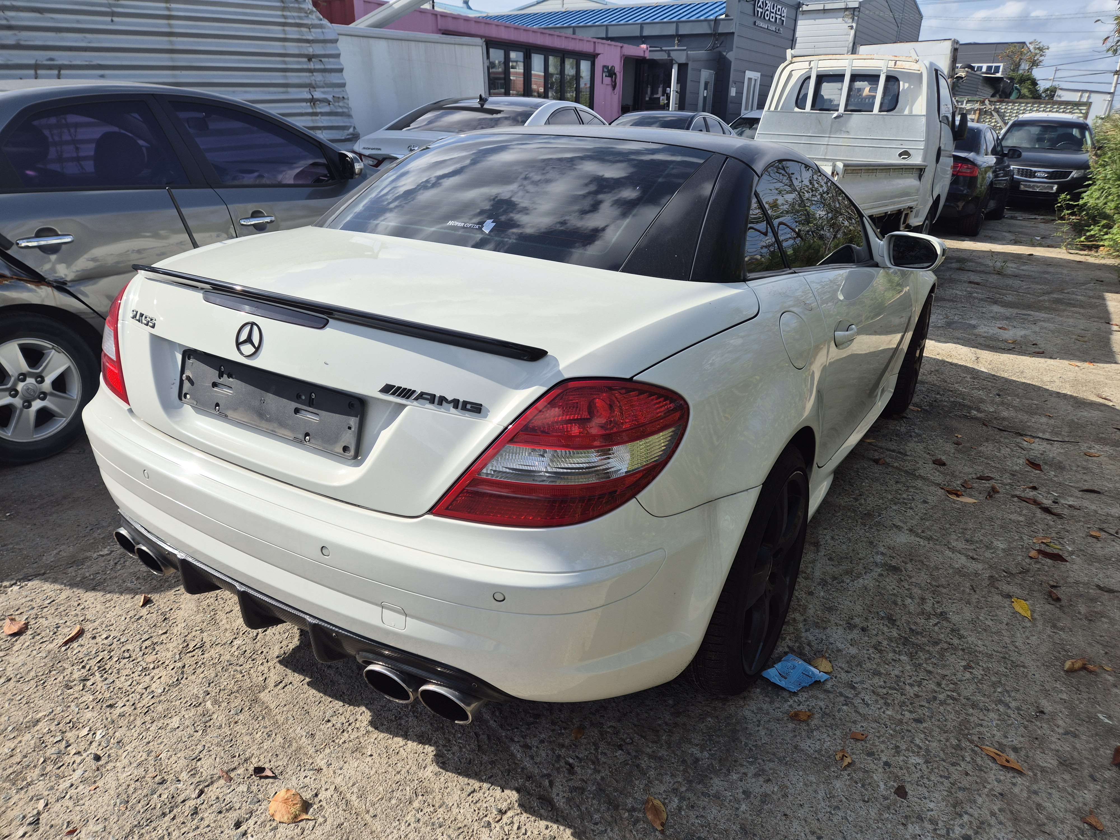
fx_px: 744
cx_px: 560
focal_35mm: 23
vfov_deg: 58.9
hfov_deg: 73.9
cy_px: 420
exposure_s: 1/1948
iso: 25
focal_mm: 5.4
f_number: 1.8
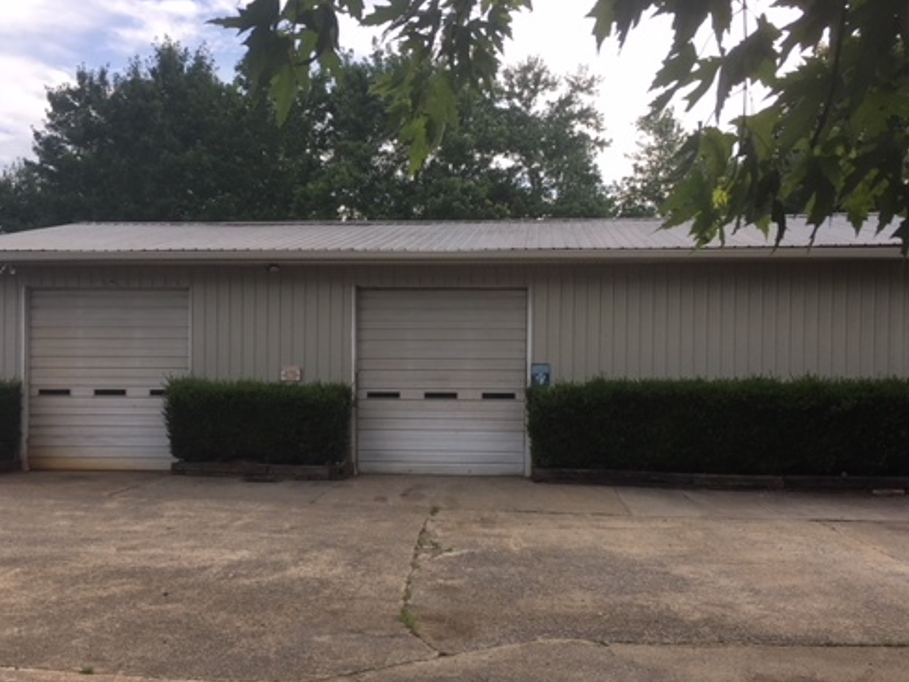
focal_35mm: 38
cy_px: 412
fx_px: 998
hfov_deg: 49.0
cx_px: 443
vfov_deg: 37.6
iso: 25
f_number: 2.2
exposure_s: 1/605
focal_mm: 4.15
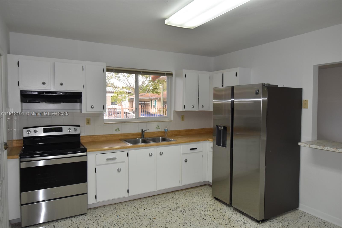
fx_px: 228
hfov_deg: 73.8
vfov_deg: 53.1
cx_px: 171
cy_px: 114
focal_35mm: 24
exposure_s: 1/125
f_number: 5.6
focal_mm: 16
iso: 450
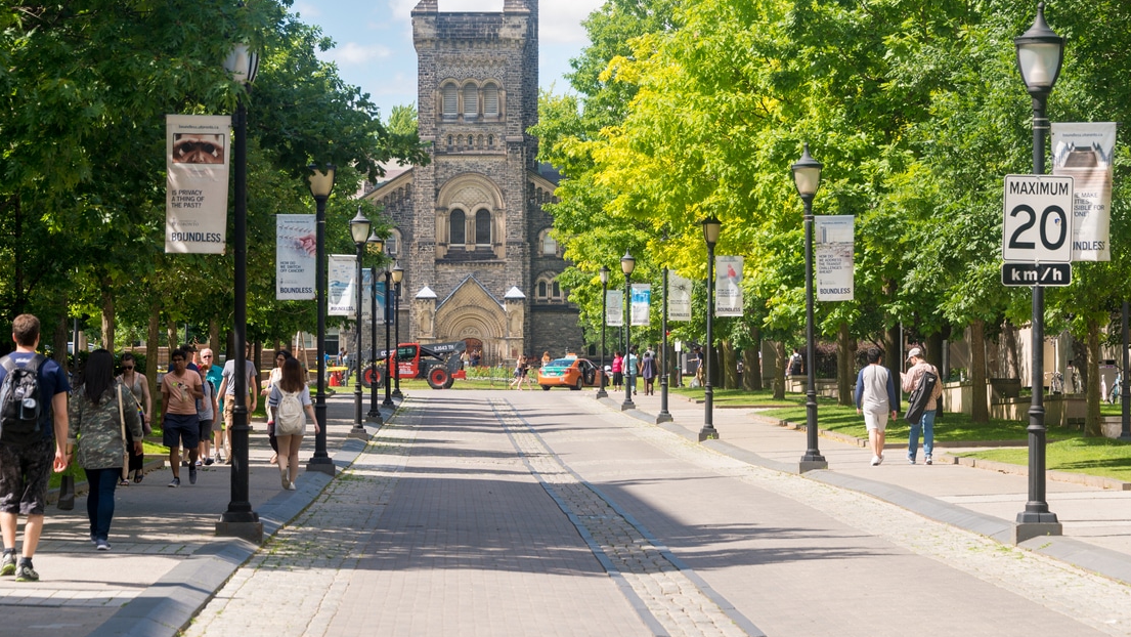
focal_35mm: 145
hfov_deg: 14.8
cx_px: 559
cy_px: 257
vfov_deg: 8.4
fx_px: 4349
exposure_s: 1/400
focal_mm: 122
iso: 160
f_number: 6.3
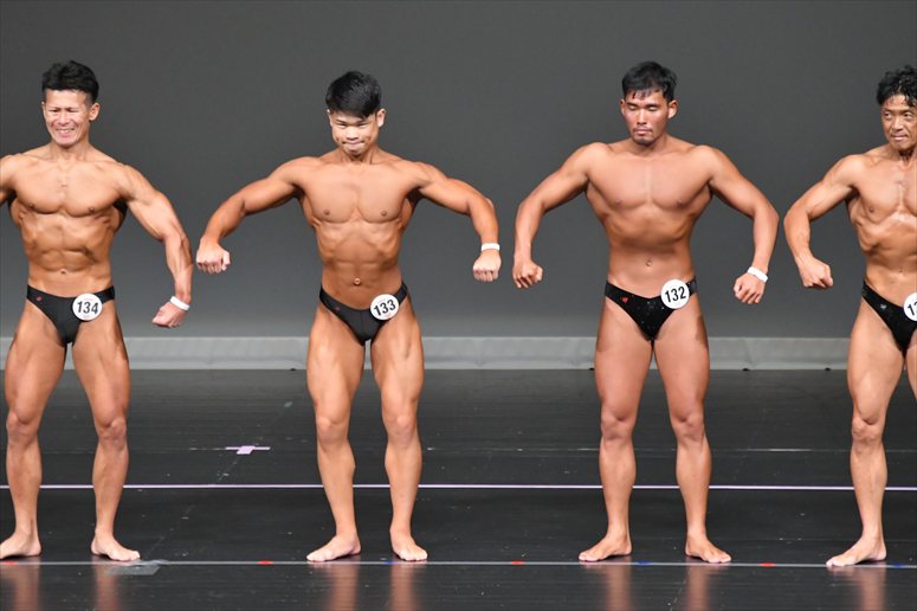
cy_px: 306
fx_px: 8020
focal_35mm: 315
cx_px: 458
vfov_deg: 4.4
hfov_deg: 6.5
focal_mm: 210
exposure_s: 1/400
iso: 5000
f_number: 5.6
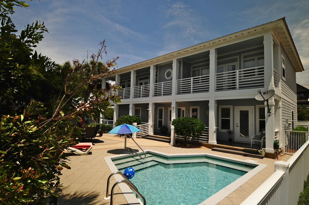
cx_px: 158
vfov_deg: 64.4
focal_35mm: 19
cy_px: 102
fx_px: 163
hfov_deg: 87.0
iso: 400
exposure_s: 1/500
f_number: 11
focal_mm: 12
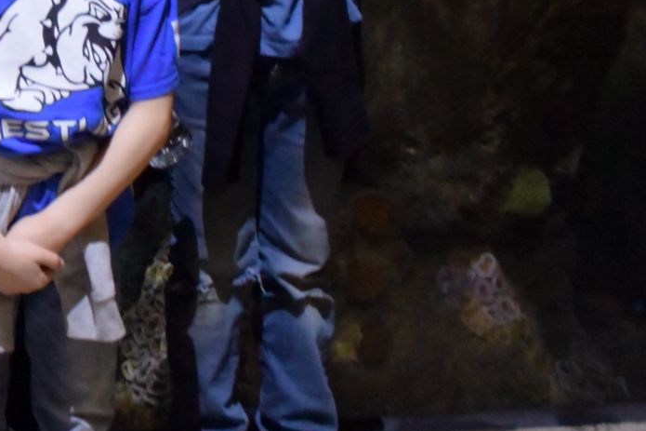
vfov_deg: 11.6
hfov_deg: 16.4
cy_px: -127
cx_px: -290
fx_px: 2063
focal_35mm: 115
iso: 2000
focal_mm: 14.7
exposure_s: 1/30
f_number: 4.2
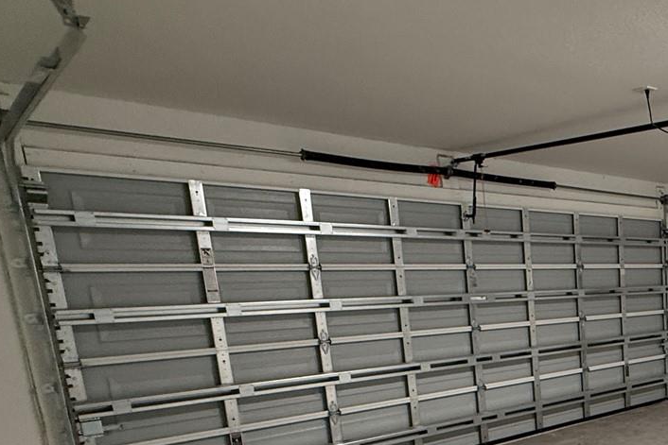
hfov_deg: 43.4
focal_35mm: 33
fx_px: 612
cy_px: 378
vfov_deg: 38.0
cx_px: 746
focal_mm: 2.22
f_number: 2.2
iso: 320
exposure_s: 1/60
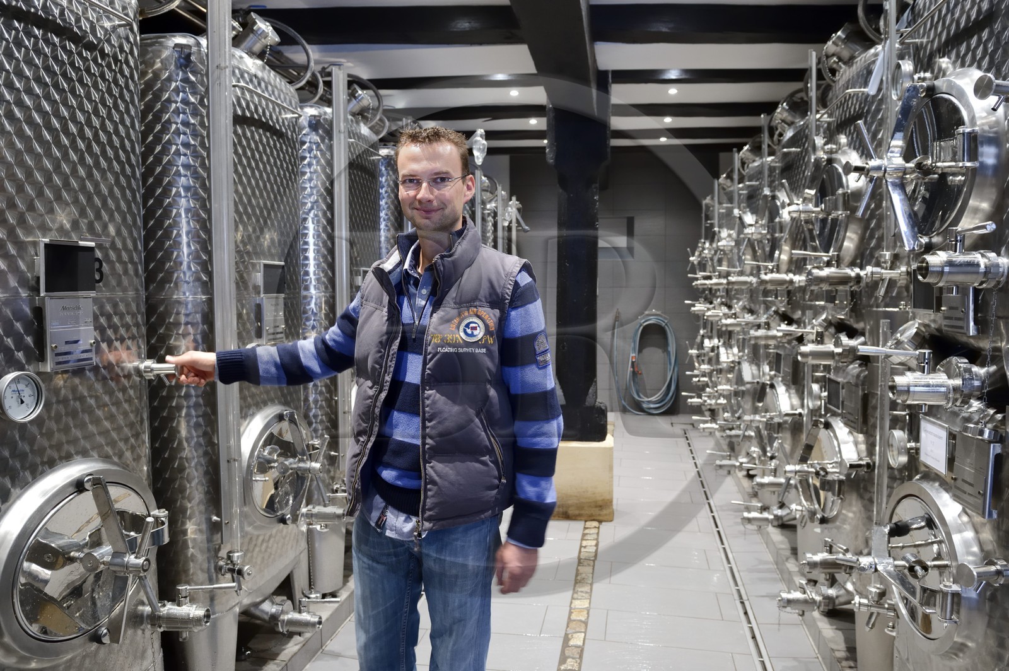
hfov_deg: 73.8
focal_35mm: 24
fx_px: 672
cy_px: 336
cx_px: 504
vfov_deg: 53.1
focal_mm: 24
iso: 1600
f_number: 5.6
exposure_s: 1/20
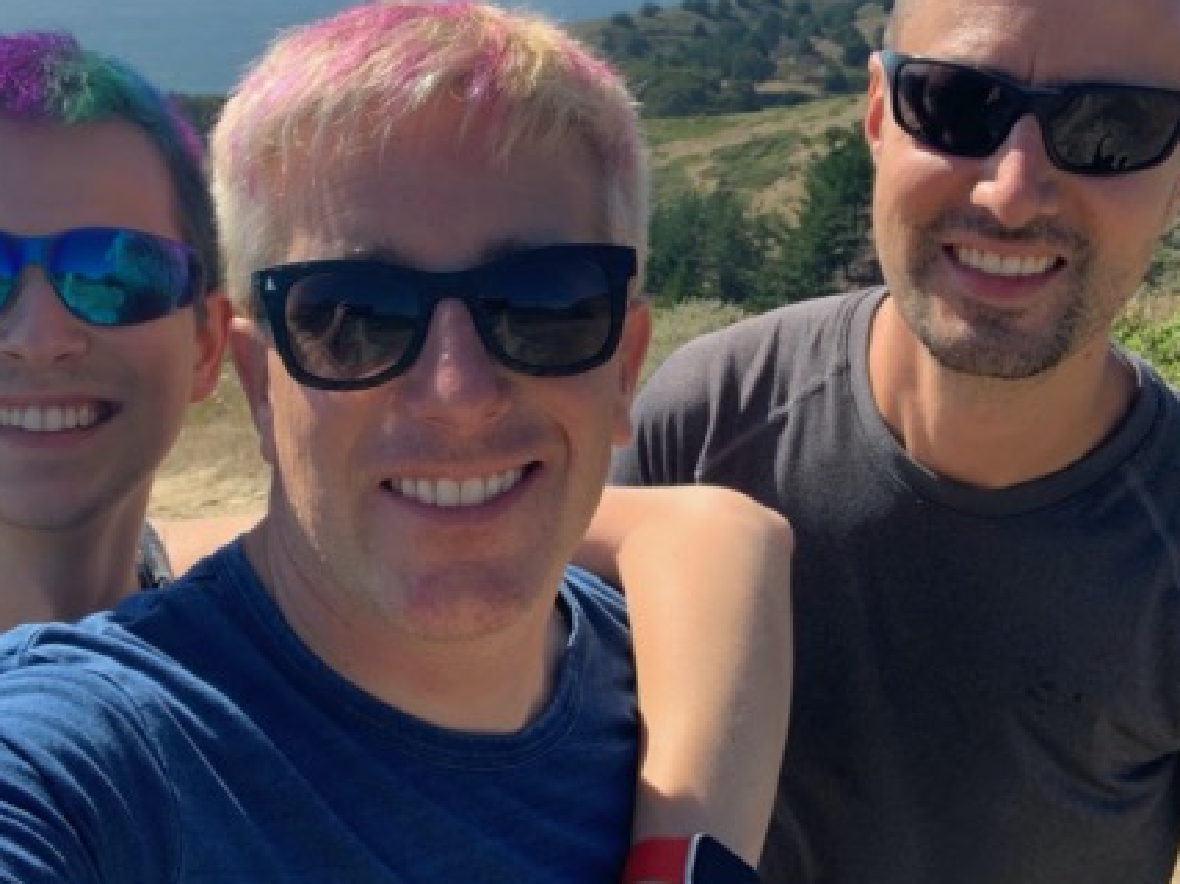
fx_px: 1636
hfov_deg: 39.6
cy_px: 425
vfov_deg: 30.2
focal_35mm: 48
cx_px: 514
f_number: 2.2
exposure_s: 1/406
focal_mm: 2.87
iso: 16
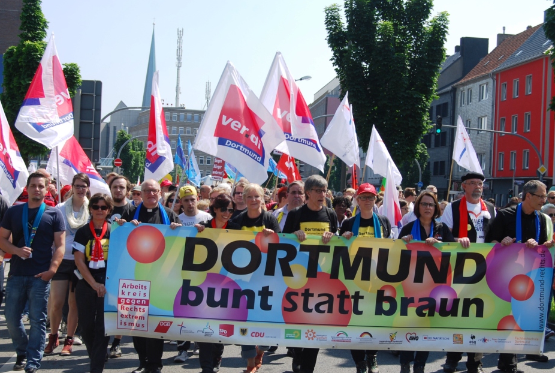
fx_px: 973
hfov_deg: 31.8
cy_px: 192
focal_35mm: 63
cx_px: 294
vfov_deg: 21.7
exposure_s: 1/200
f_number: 7.1
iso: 100
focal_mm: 38
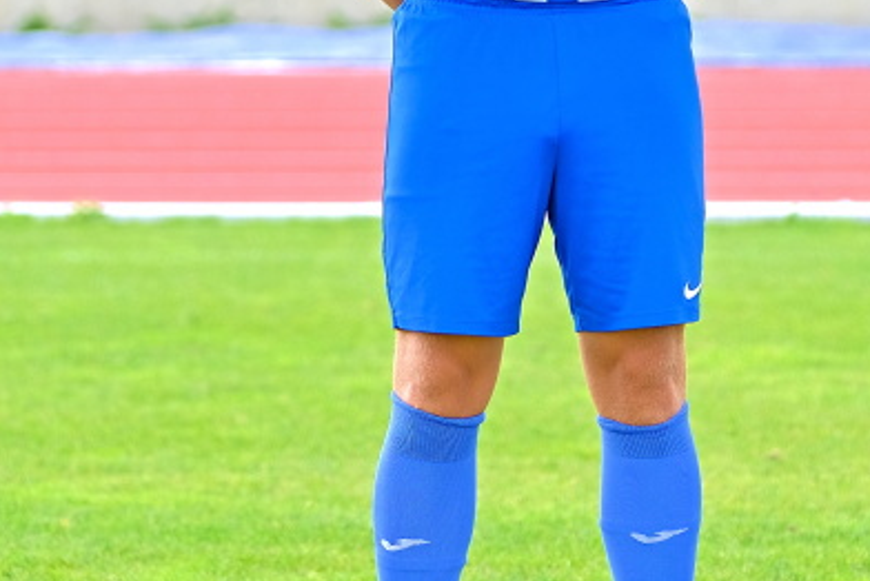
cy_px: 72
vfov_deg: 4.8
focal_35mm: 284
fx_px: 6868
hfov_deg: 7.2
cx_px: 516
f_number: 2.8
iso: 320
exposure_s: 1/850
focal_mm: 106
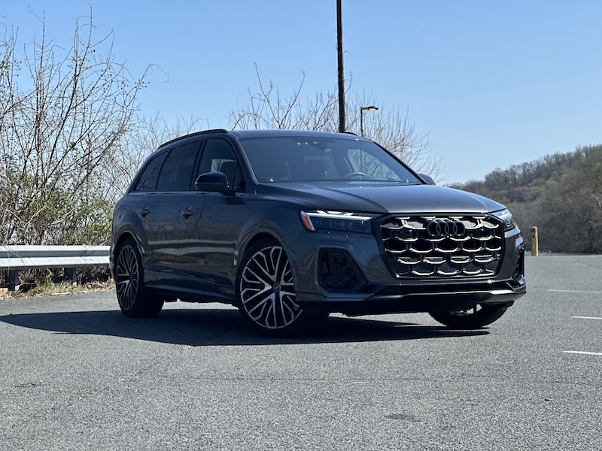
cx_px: 301
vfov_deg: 19.1
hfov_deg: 25.3
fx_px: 1339
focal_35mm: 77
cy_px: 226
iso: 25
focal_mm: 9
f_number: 2.8
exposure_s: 1/199
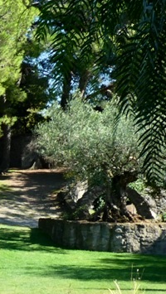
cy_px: 142
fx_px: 1258
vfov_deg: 13.4
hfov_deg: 7.2
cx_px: -176
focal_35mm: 161
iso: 80
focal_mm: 7.8
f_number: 3.9
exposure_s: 1/250
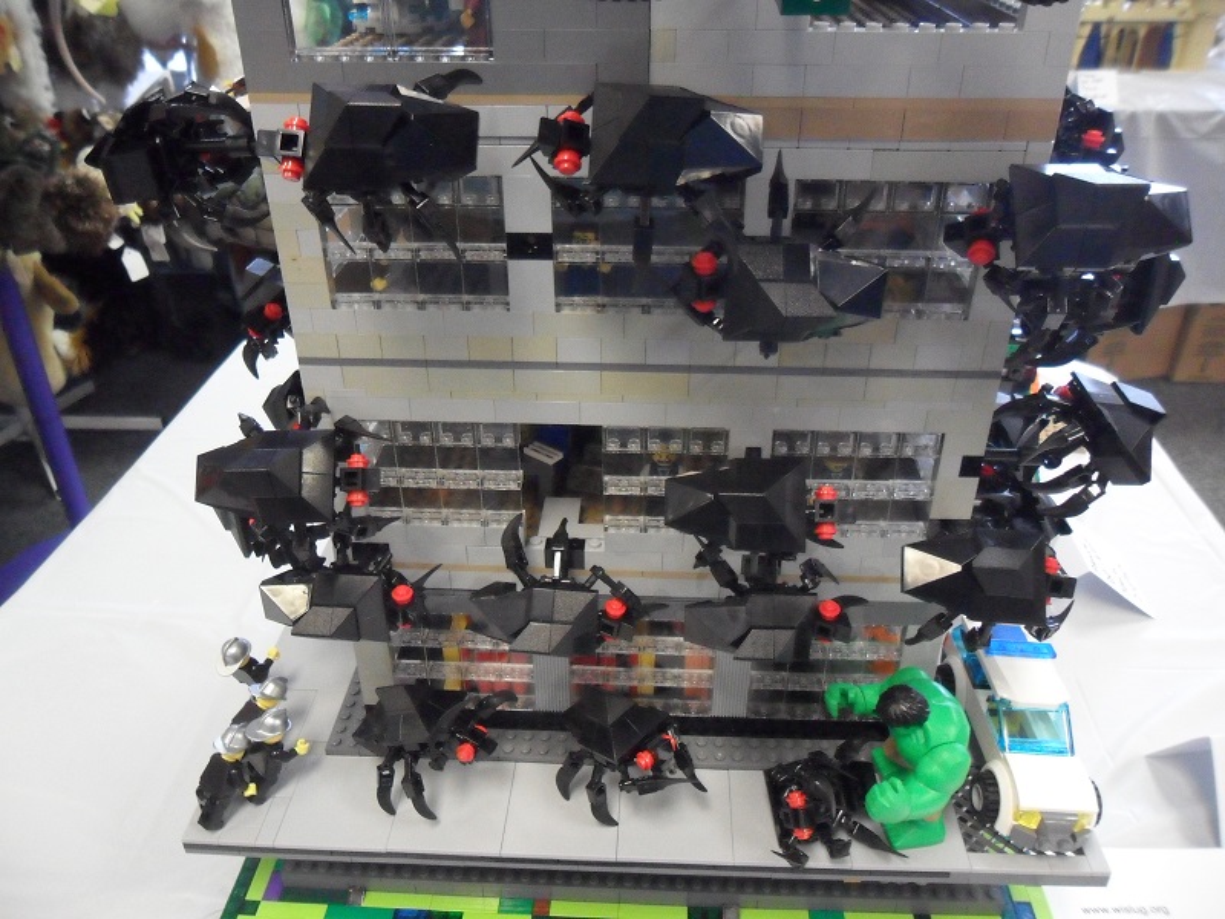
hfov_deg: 65.3
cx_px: 612
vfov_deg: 51.4
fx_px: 955
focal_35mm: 27
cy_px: 460
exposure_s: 1/30
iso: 400
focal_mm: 4.9
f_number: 3.5
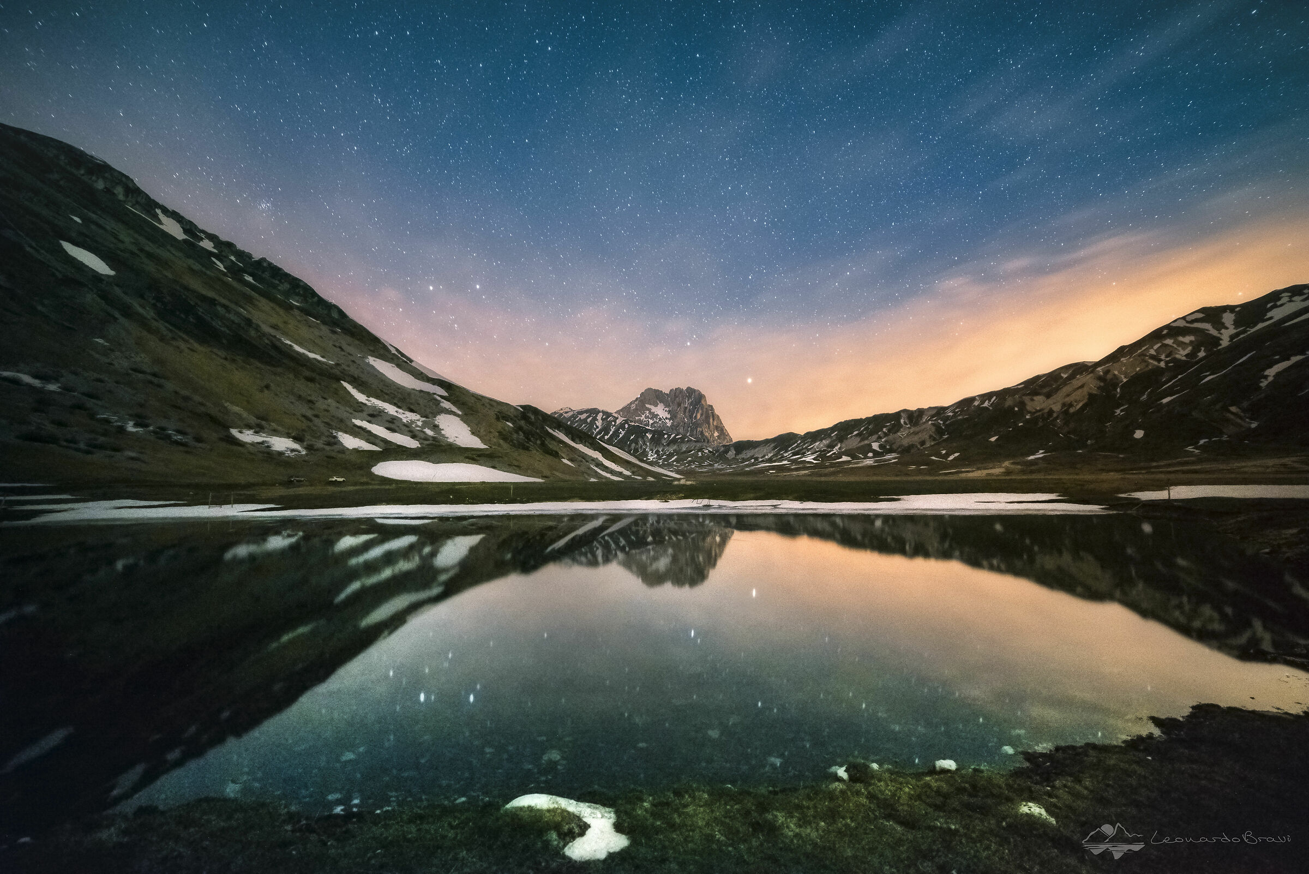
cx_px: 654
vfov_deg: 81.3
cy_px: 437
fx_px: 509
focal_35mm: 14
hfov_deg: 104.2
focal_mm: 14
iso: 3200
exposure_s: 30
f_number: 2.8
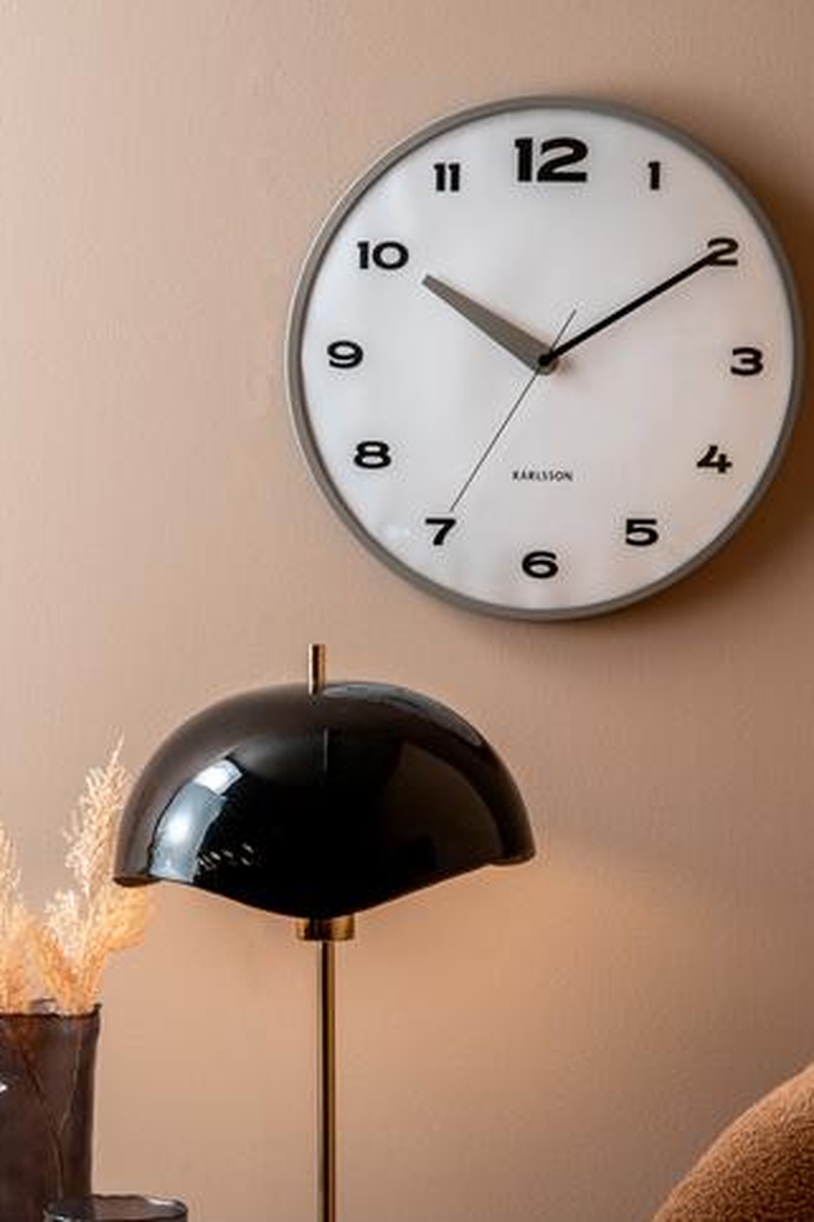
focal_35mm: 112
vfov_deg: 18.2
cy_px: 786
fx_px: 3801
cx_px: 307
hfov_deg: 12.2
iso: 125
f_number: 13
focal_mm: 75
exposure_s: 1/3
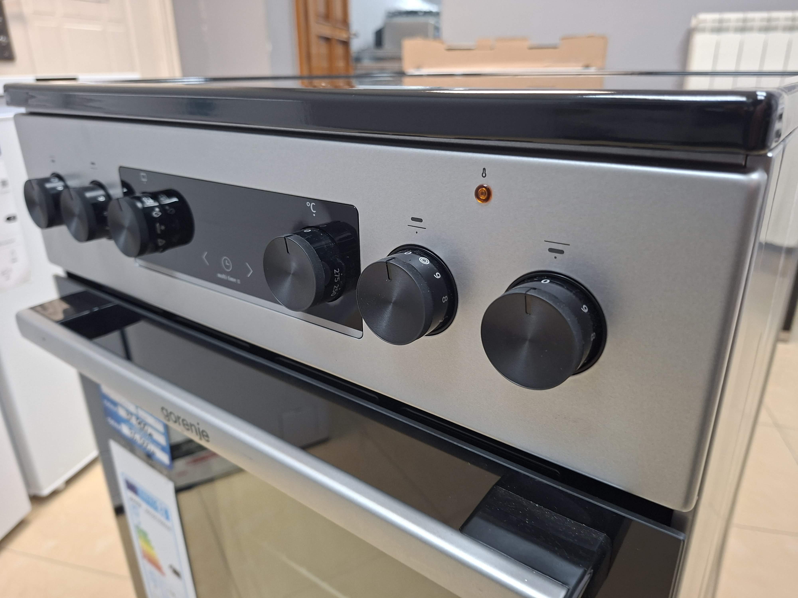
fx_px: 530
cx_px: 399
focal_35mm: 23
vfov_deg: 58.9
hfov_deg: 73.9
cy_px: 299
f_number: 1.8
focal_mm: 5.54
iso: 320
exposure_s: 1/33
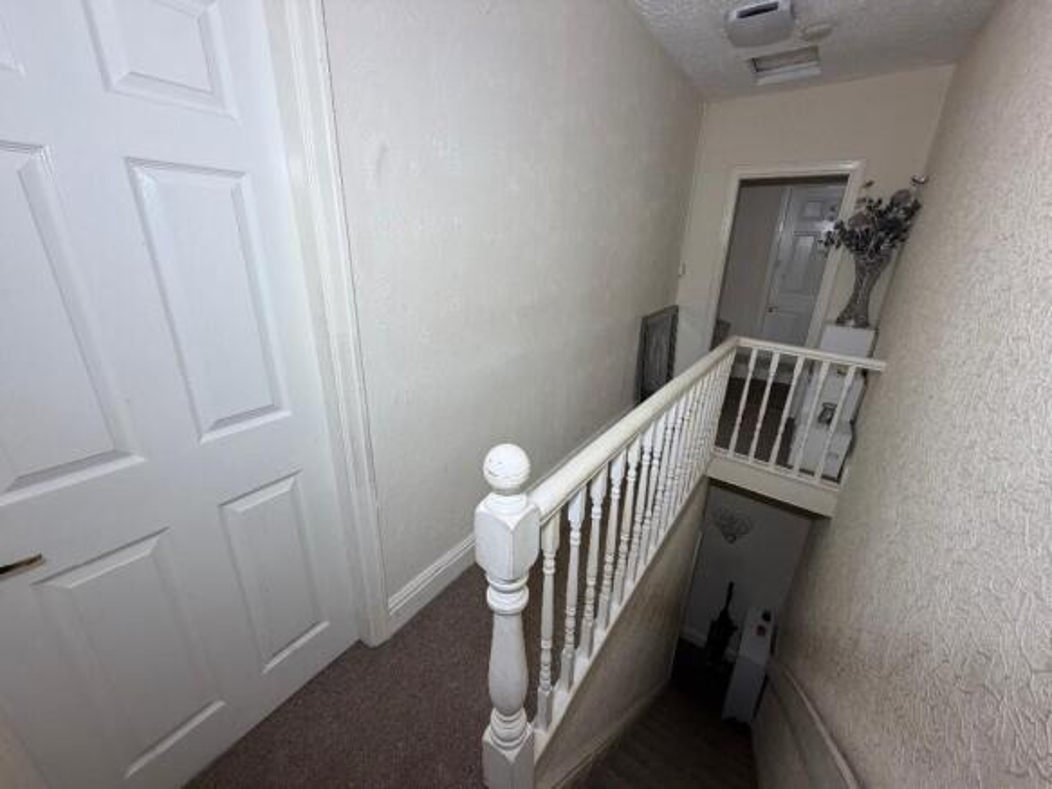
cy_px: 394
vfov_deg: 85.7
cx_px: 526
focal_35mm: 14
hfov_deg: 102.1
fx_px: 425
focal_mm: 2.22
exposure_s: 1/96
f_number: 2.2
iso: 125
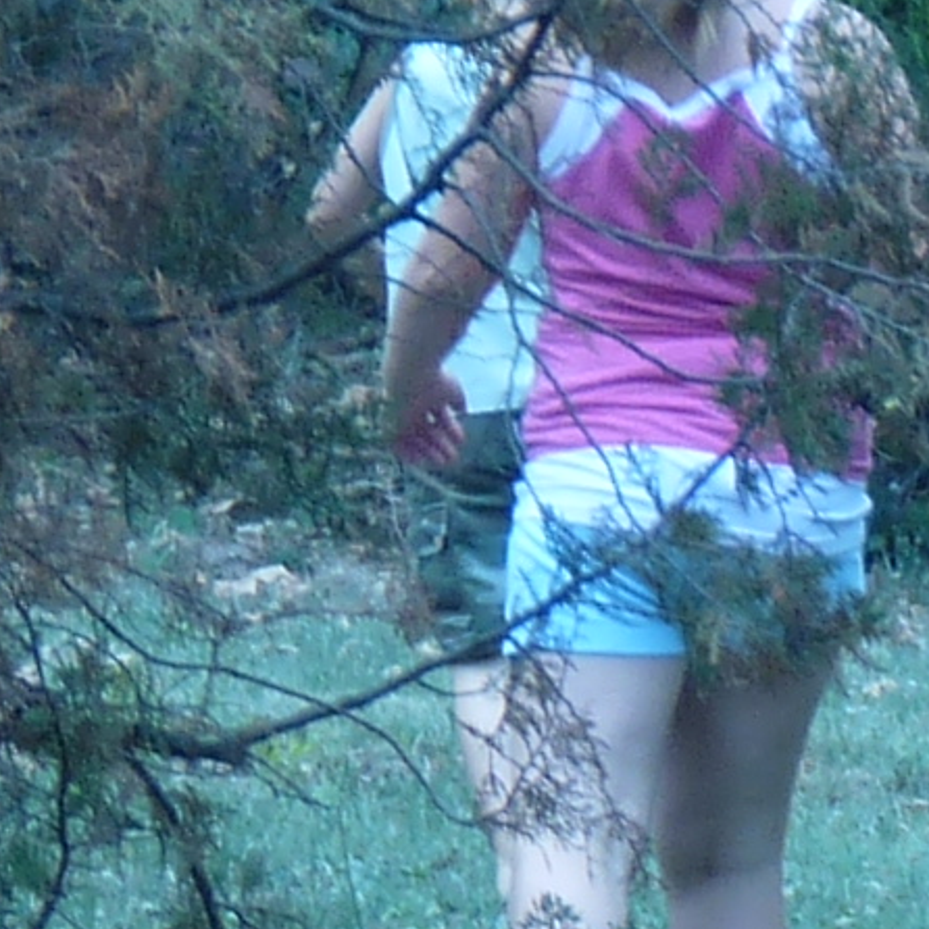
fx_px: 30302
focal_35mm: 998
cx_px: 3235
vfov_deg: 1.8
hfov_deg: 1.7
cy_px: 1060
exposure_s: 1/200
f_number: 3.6
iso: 100
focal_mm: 24.5
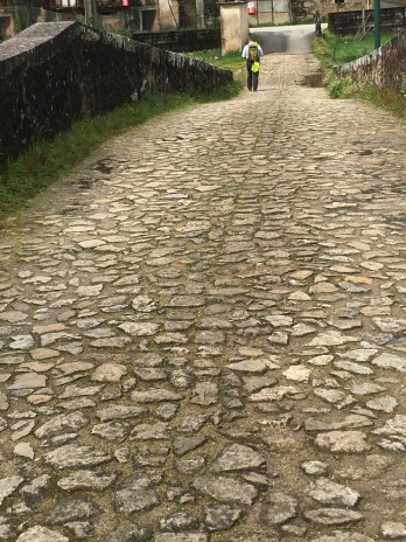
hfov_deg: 22.9
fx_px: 1001
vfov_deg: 30.1
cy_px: 197
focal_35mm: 64
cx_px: 198
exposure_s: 1/1374
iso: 25
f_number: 2.2
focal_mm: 4.15
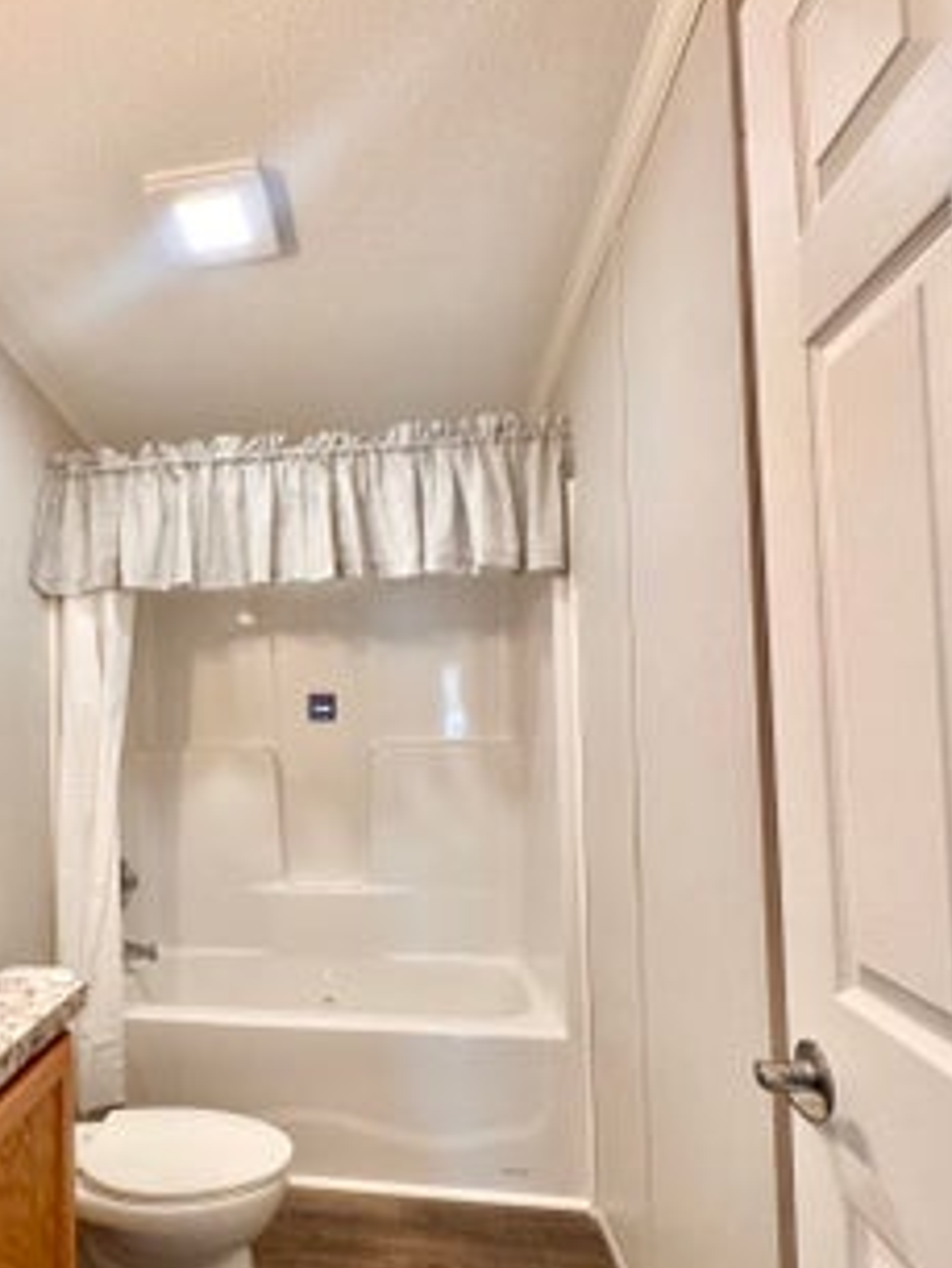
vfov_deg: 76.1
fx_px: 806
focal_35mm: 22
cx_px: 245
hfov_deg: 58.2
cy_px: 703
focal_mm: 2.22
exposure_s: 1/120
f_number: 2.2
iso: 160
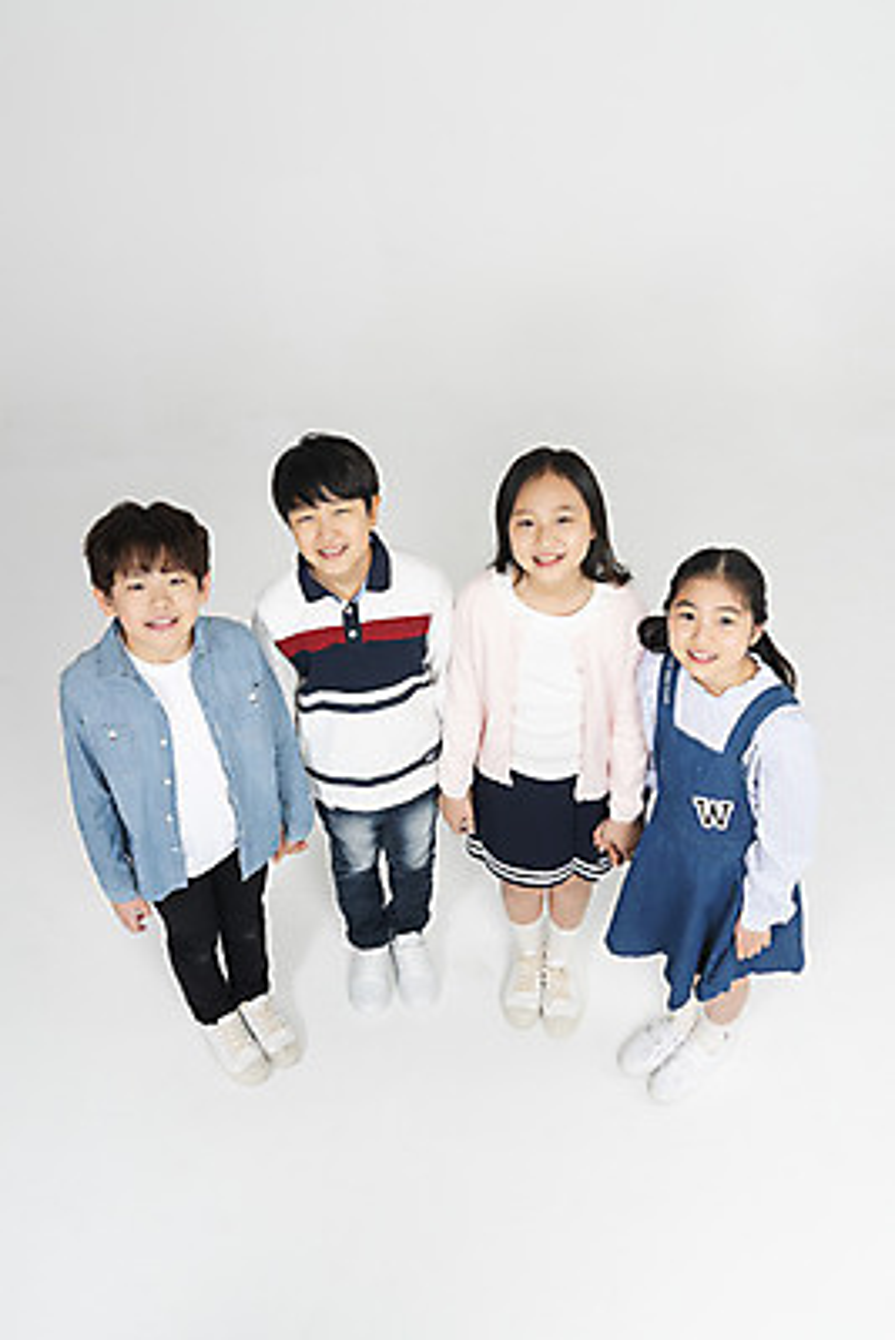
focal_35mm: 34
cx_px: 448
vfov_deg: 55.8
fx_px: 1267
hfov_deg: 38.9
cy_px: 670
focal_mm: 34
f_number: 22
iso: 100
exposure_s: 1/125
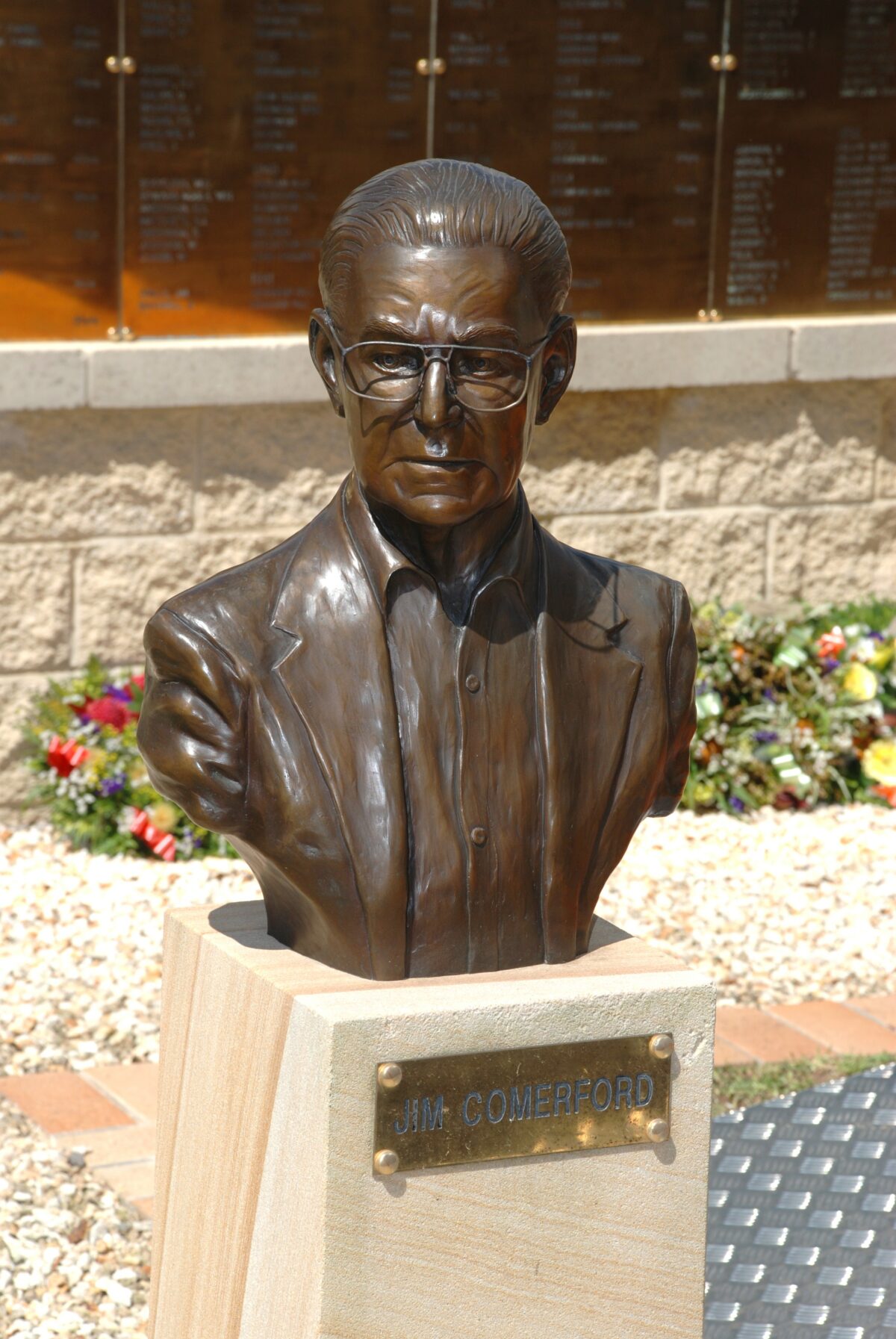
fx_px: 4468
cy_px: 670
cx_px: 448
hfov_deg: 11.5
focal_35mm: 120
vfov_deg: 17.0
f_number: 9
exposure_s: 1/200
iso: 100
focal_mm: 80
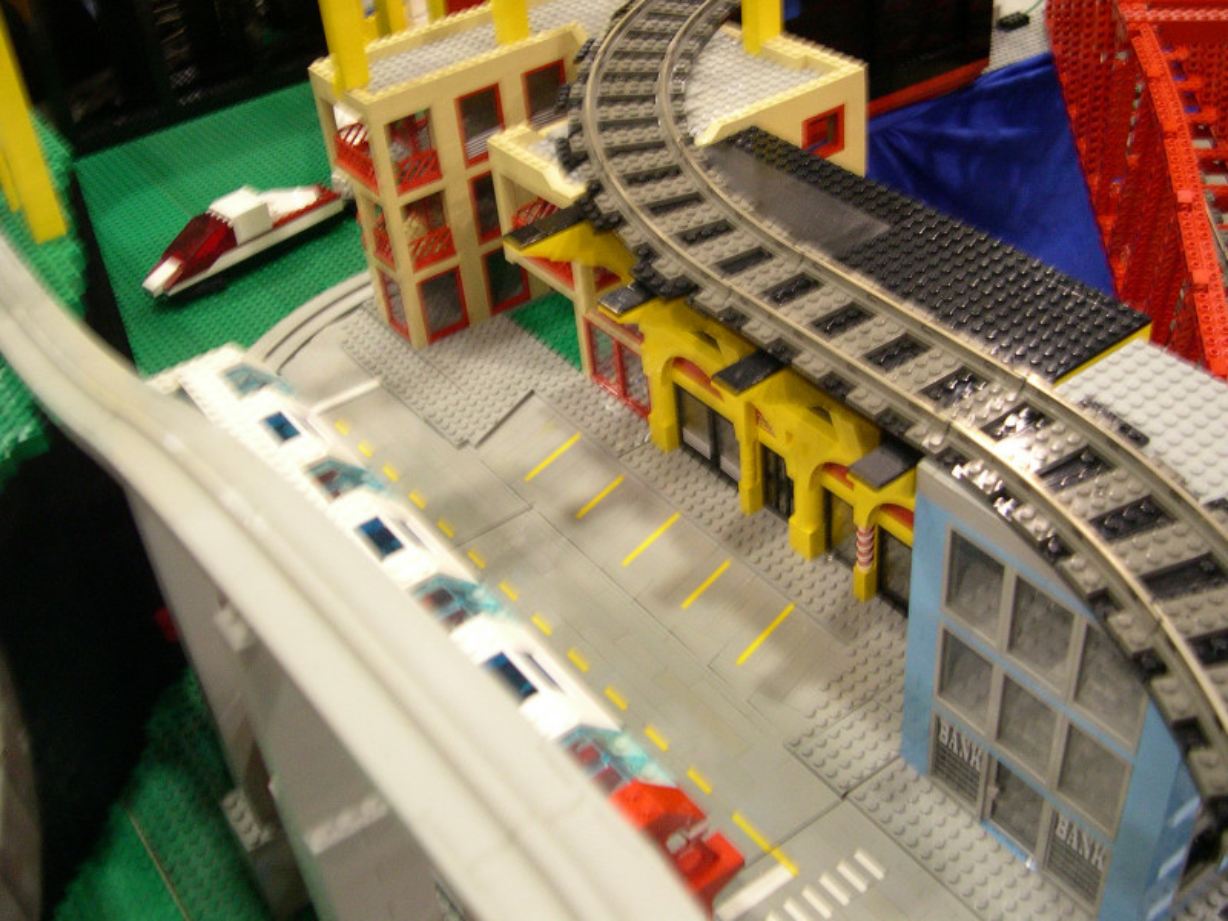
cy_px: 460
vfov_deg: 37.7
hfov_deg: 49.0
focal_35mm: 38
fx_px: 1348
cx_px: 614
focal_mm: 8
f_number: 2.8
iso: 400
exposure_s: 1/15.3
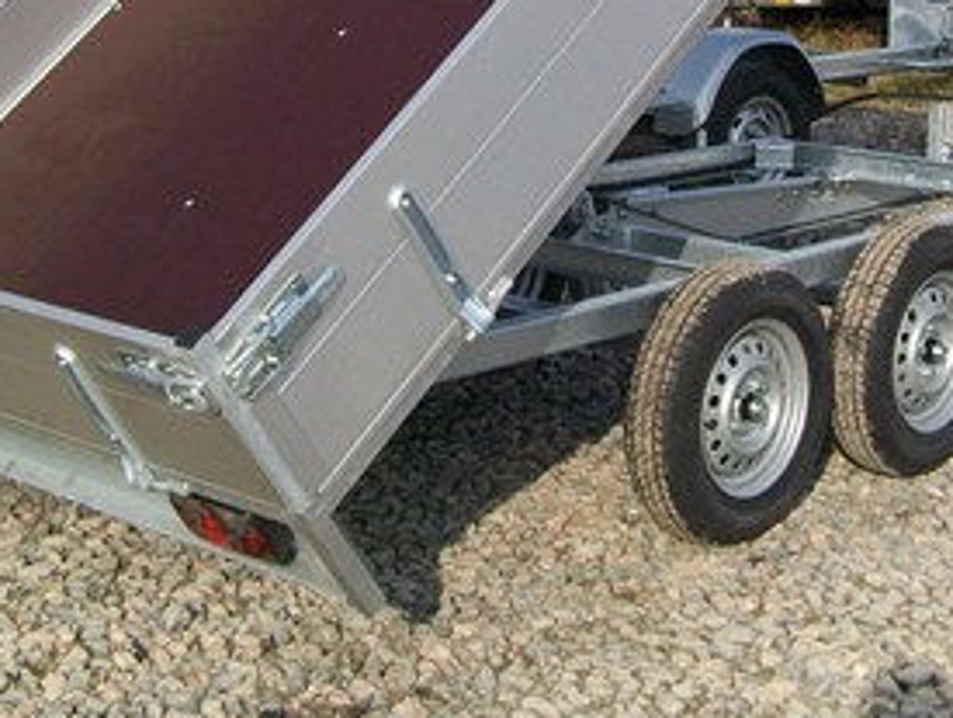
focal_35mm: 79
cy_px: -66
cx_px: 468
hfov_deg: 24.7
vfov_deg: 18.0
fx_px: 2178
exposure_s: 1/400
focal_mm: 6.1
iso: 64
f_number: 4.9
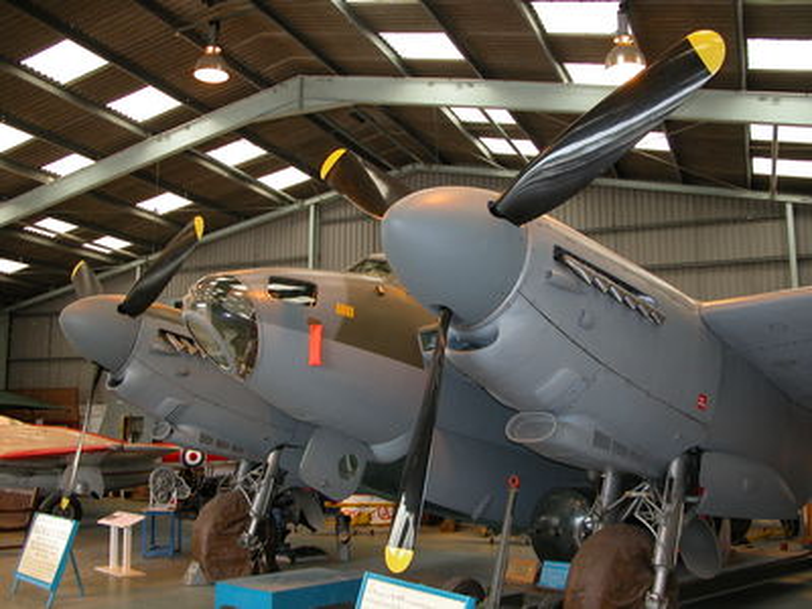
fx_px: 821
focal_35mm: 35
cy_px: 304
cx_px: 406
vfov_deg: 40.7
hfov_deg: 52.6
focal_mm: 8.9
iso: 100
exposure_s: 1/30
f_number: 2.8
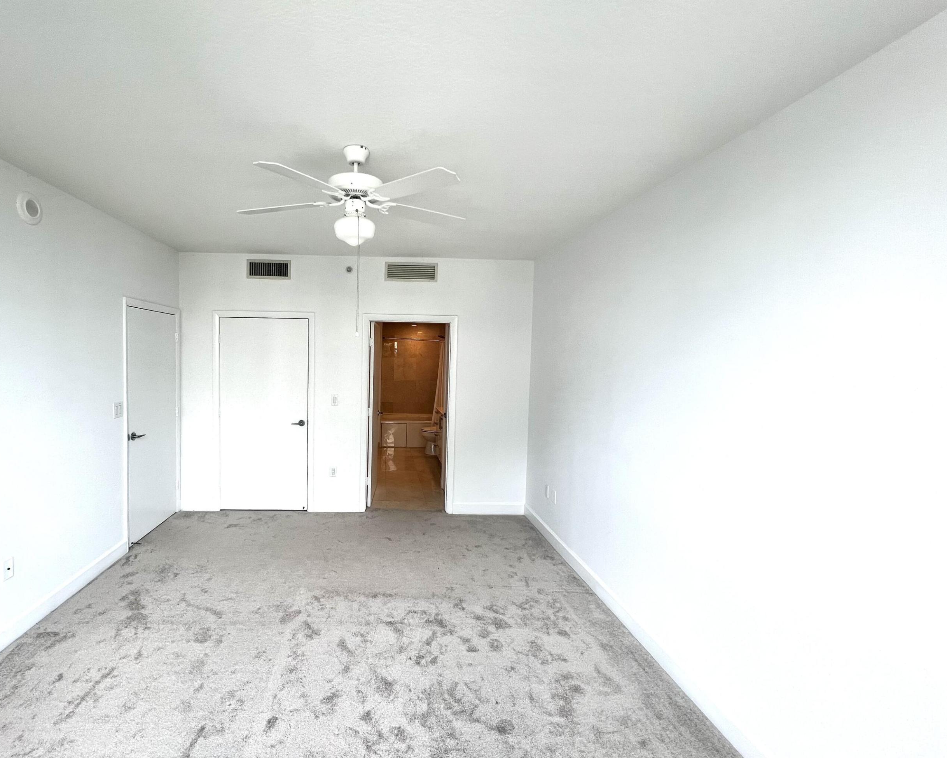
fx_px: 420
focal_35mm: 15
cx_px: 393
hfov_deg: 95.9
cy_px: 382
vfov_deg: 84.0
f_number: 1.8
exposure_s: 1/120
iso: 32
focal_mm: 1.57
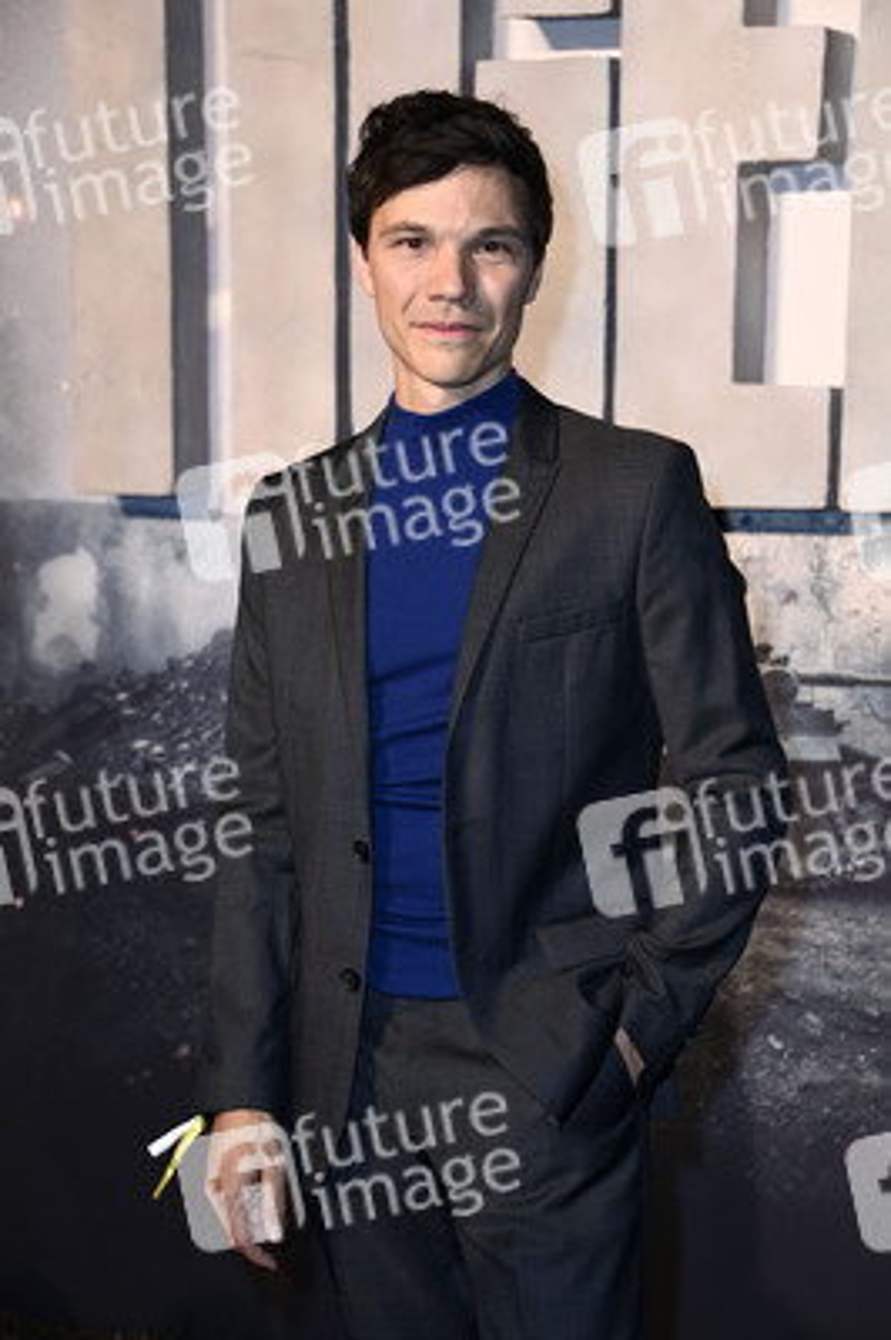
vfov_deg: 22.6
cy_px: 670
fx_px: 3347
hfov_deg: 15.2
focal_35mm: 90
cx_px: 446
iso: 640
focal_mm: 90
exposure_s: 1/200
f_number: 5.6
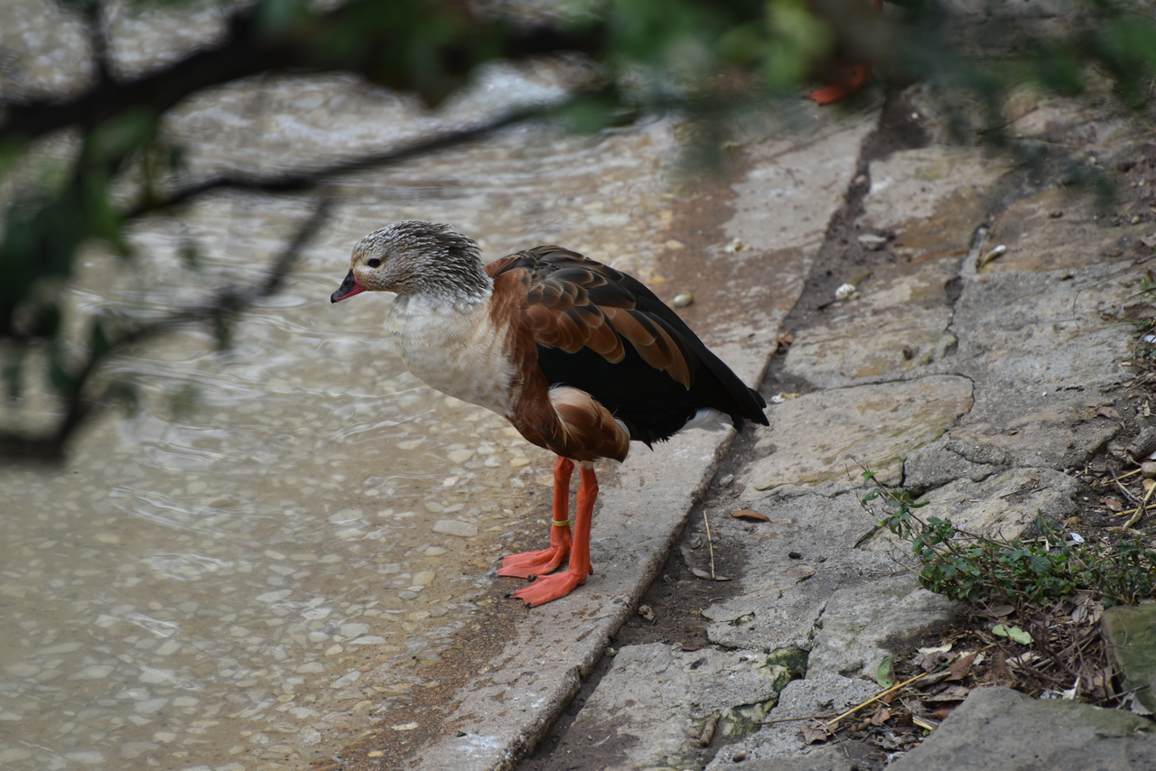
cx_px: 578
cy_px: 386
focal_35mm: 300
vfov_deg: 4.6
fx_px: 9635
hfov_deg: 6.9
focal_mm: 300
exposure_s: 1/640
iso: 450
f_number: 5.6
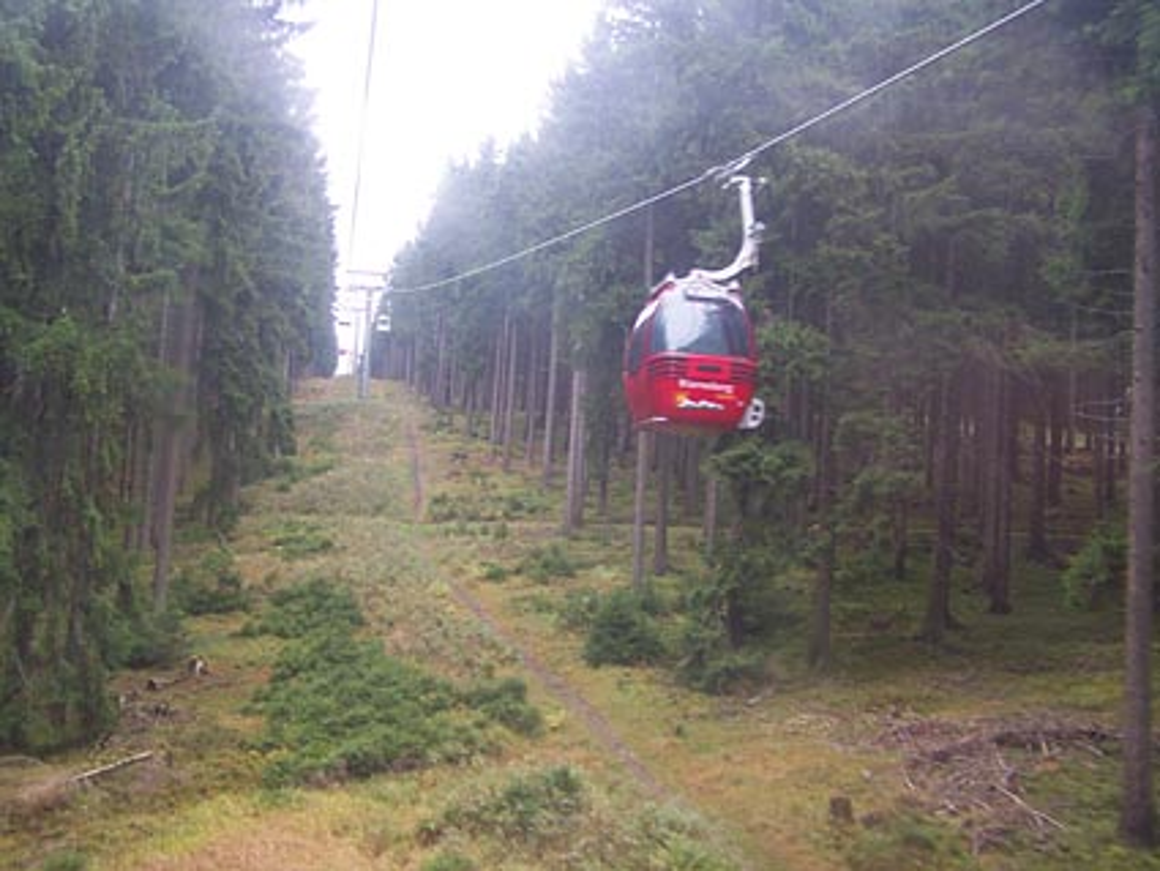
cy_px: 436
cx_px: 580
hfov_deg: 49.0
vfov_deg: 37.7
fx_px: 1274
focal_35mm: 38
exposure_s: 1/40
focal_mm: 6.3
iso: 64
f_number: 2.8
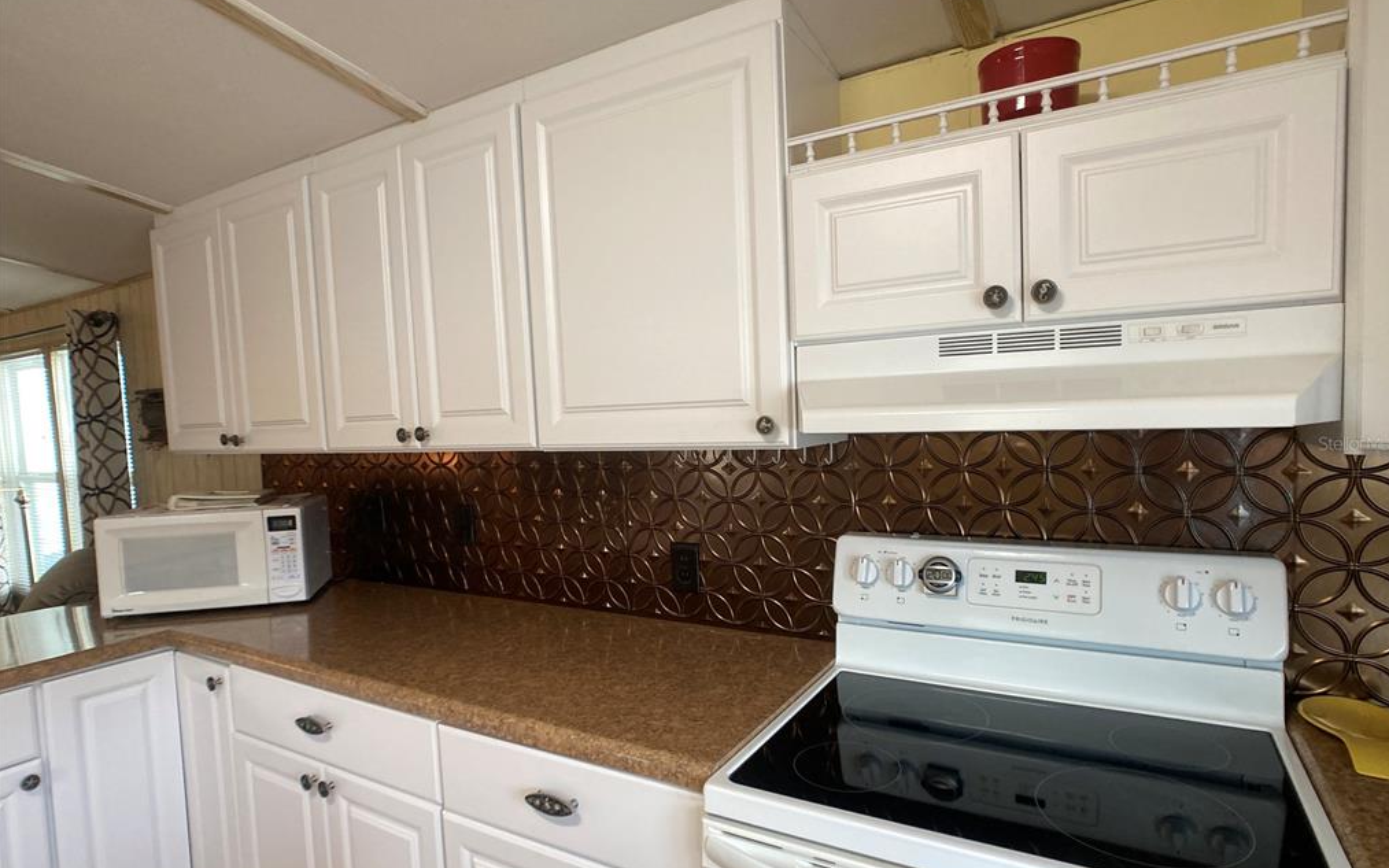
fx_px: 1136
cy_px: 443
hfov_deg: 62.9
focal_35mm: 30
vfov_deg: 41.8
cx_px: 699
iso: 125
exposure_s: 1/60
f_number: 1.8
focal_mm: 3.99
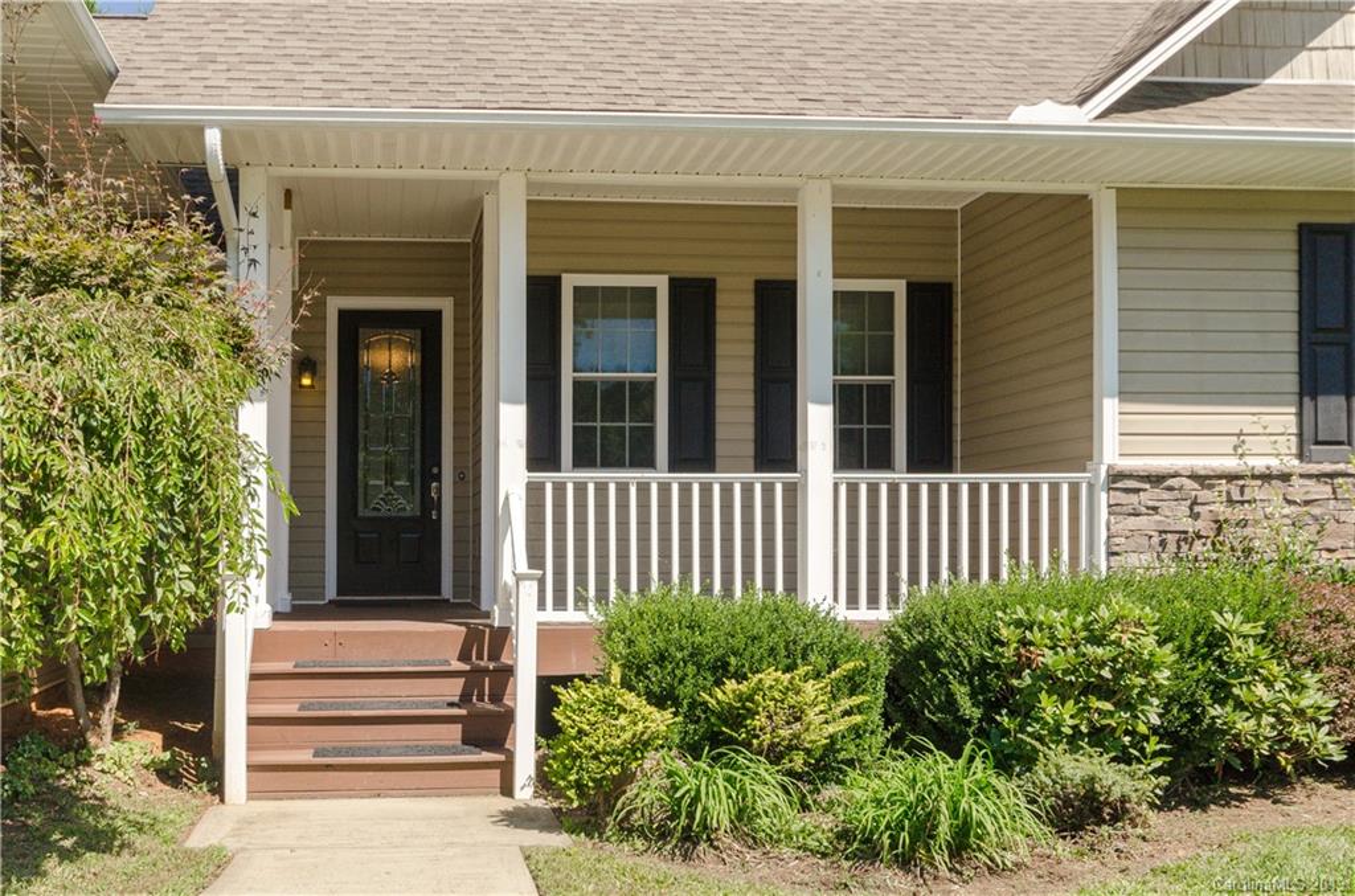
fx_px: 1126
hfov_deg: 62.1
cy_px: 448
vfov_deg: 43.4
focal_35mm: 30
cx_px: 678
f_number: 9
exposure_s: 1/640
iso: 160
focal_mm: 20
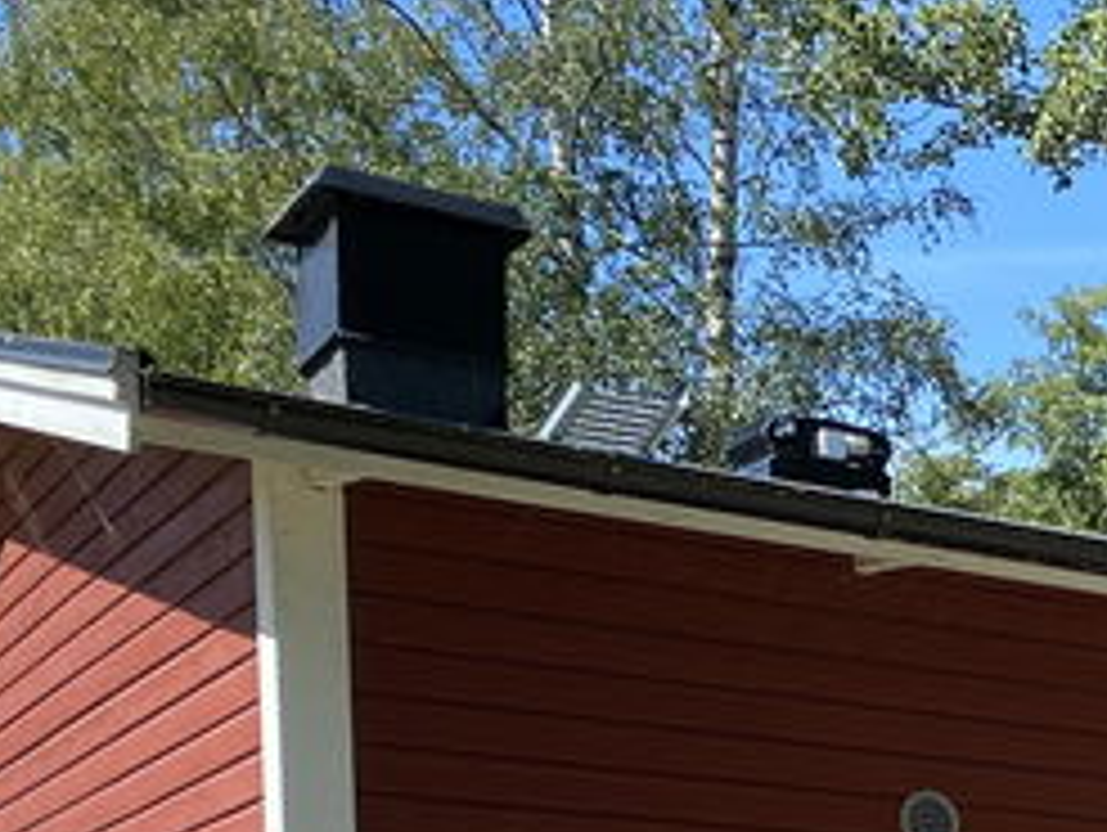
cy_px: 1435
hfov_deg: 18.4
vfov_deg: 14.7
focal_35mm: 90
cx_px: 1811
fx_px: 2881
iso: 32
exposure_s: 1/1377
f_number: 1.8
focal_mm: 4.25
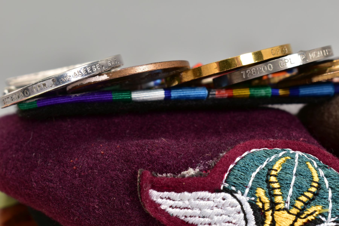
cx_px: 170
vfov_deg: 16.6
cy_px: 113
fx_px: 777
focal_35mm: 82
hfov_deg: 24.6
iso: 100
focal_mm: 55
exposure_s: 1/100
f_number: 11
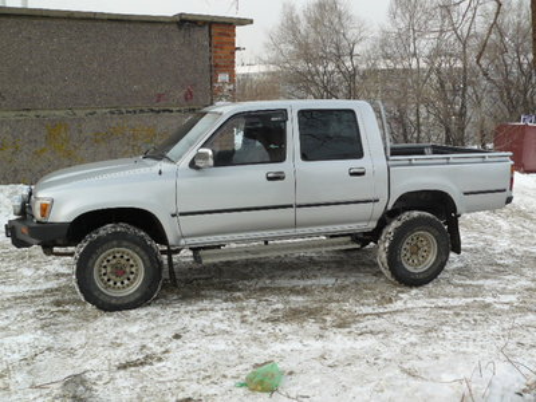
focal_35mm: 36
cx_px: 268
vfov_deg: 39.7
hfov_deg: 51.4
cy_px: 201
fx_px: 557
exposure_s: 1/160
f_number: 4
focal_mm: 6
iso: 100
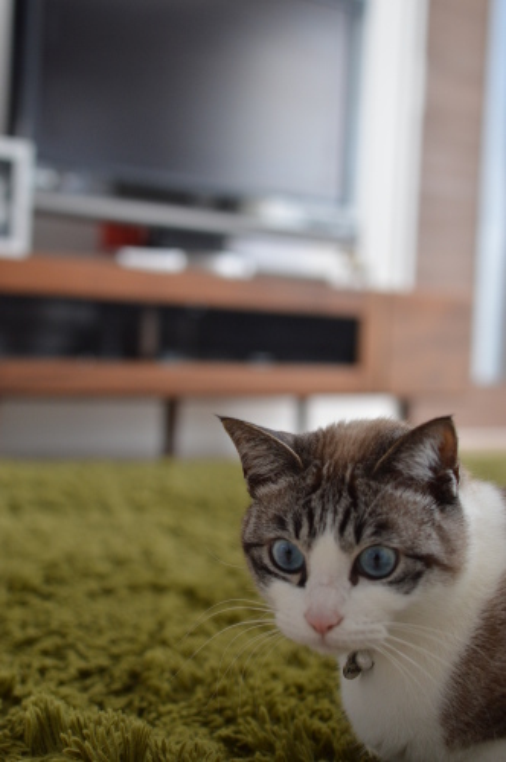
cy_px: 381
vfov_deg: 37.9
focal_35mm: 52
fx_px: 1110
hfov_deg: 25.7
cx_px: 253
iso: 560
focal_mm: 35
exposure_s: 1/500
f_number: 2.8
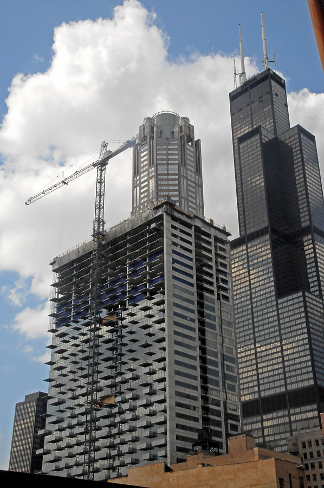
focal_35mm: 48
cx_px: 162
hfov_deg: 28.0
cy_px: 244
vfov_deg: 41.2
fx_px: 649
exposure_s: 1/320
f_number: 25
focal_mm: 32
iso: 3200
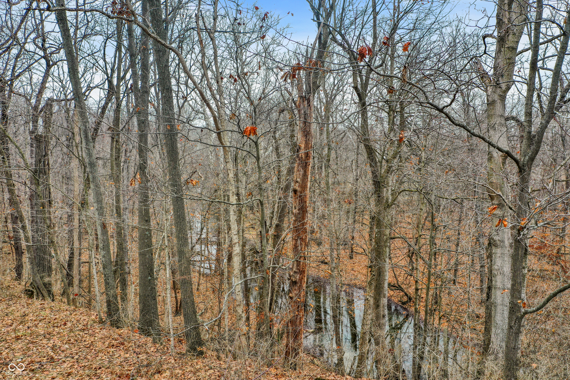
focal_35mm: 28
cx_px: 285
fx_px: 443
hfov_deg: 65.5
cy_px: 190
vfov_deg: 46.4
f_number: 4
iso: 100
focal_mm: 10.26
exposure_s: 1/80
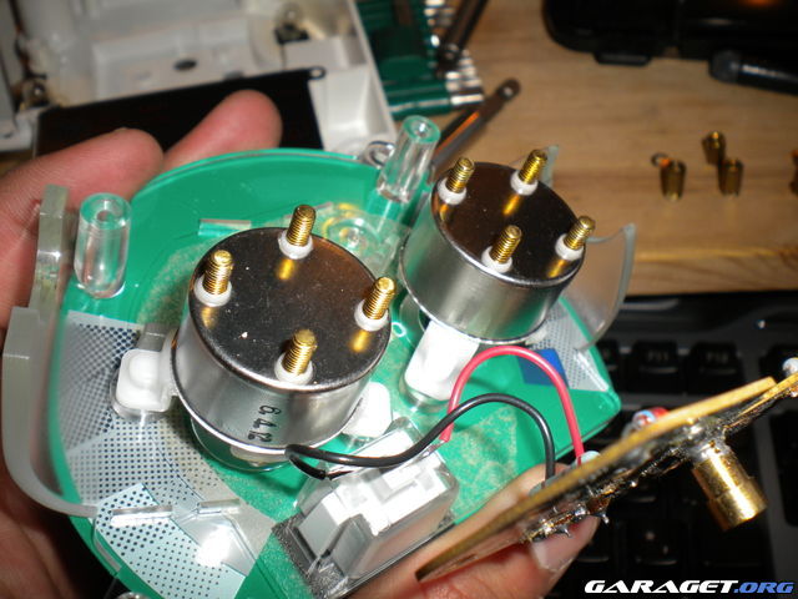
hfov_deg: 52.6
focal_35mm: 35
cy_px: 300
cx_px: 399
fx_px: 807
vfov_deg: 40.7
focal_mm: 6.3
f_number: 4.6
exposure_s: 1/30
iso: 80
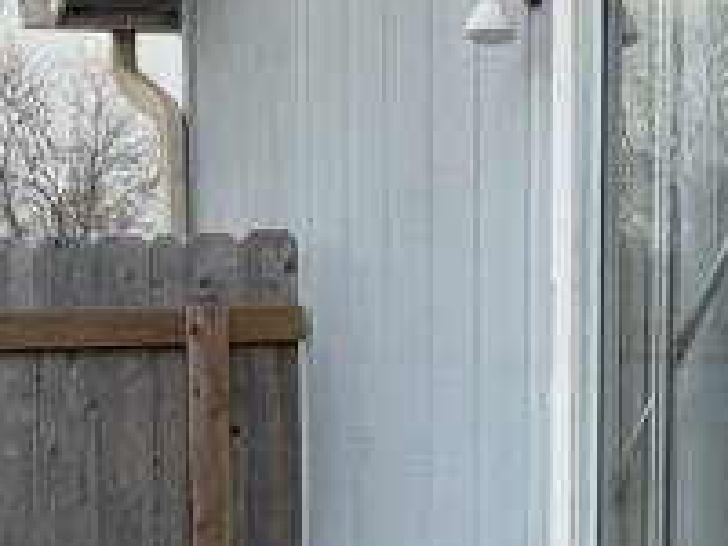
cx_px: 404
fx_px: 2902
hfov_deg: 14.3
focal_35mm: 138
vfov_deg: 10.5
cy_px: 713
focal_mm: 3
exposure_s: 1/739
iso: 25
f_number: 1.8
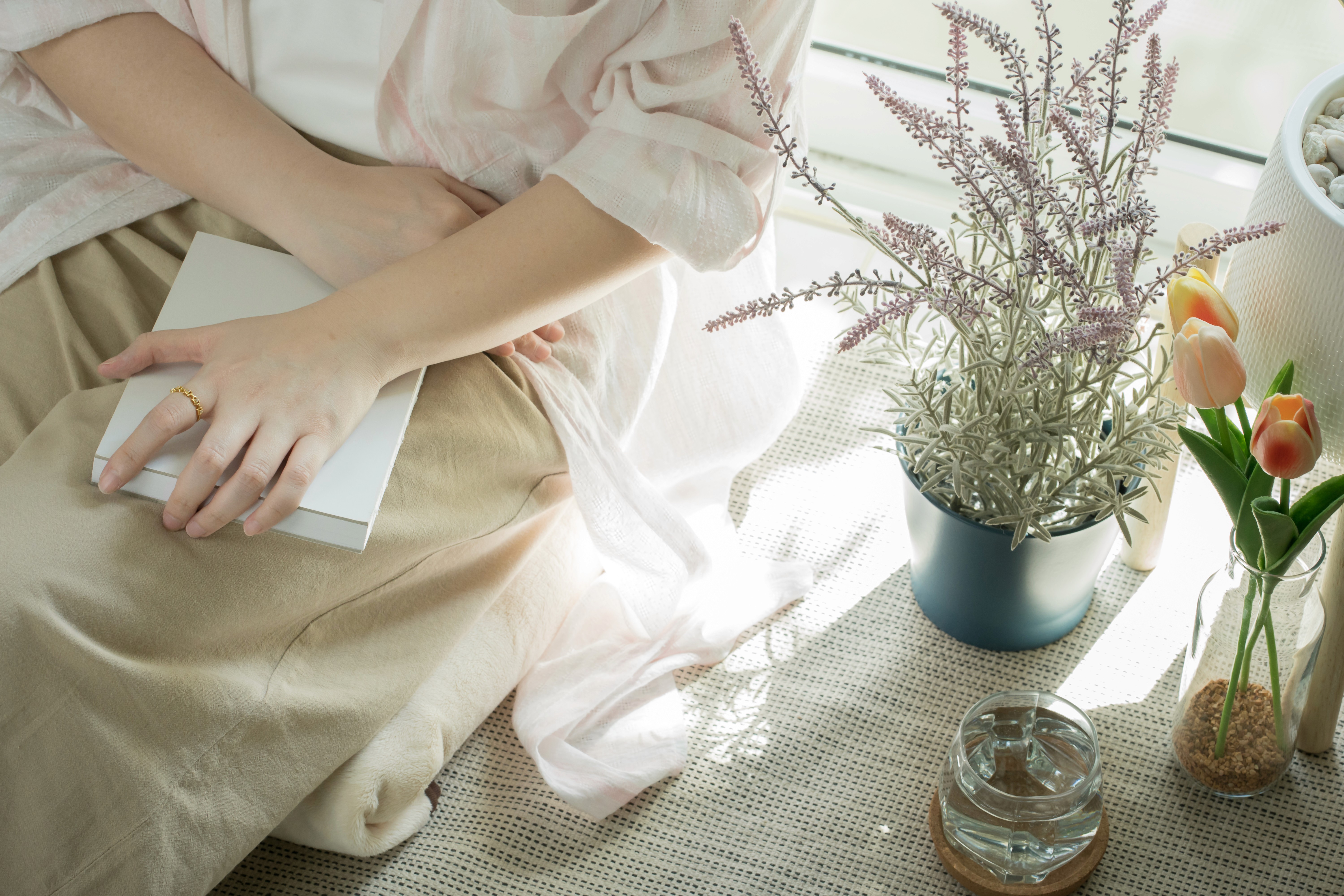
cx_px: 672
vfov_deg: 16.1
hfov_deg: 23.9
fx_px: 3173
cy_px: 448
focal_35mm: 85
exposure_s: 1/60
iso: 800
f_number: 9
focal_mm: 85
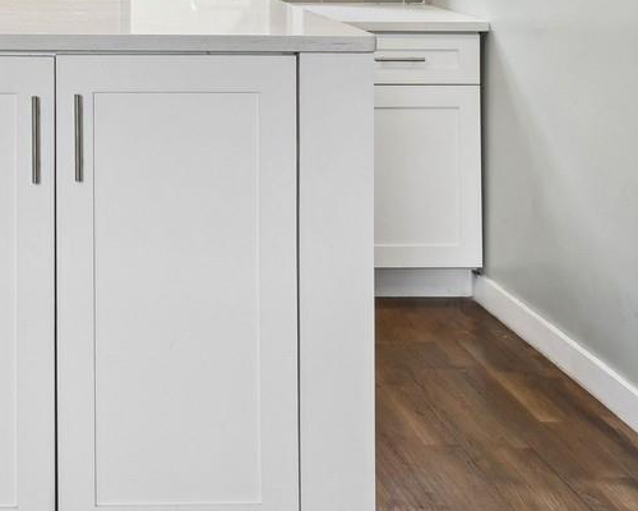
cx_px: -4
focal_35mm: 69
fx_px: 1303
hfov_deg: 26.1
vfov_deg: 21.3
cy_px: -23
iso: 320
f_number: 14
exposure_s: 1/5
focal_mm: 23
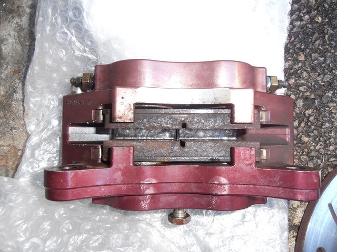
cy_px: 126
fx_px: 234
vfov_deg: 56.8
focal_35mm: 24
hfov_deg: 71.6
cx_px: 168
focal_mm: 4.2
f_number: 3
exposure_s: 1/30
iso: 125
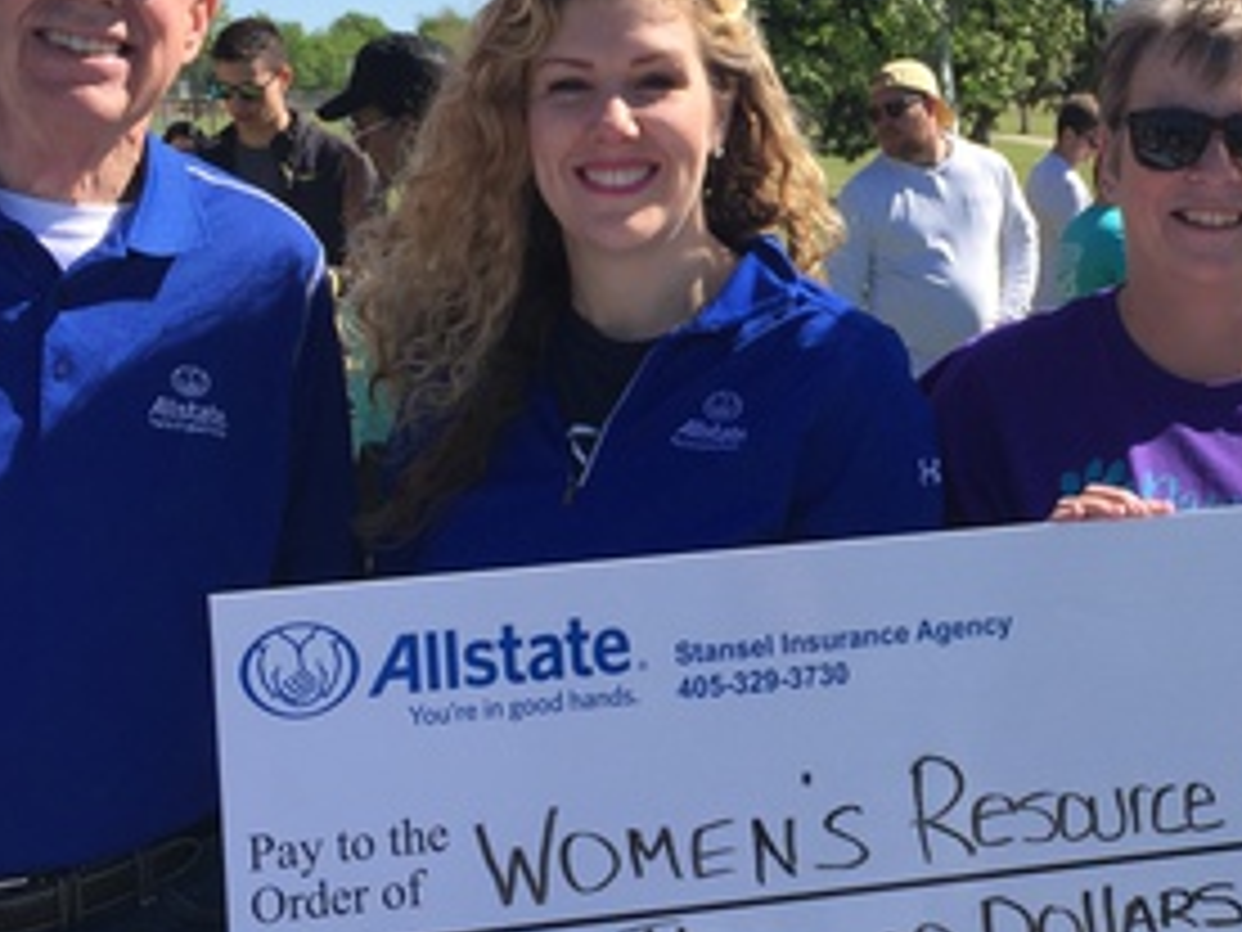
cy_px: 396
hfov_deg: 29.1
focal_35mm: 65
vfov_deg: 22.6
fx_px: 2332
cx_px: 1015
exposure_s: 1/1522
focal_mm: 4.15
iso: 32
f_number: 2.2
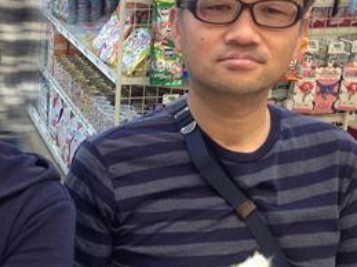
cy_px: 244
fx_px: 835
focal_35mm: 81
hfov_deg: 23.5
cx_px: 41
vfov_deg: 17.9
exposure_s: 1/20
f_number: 2.4
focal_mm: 4.28
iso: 64
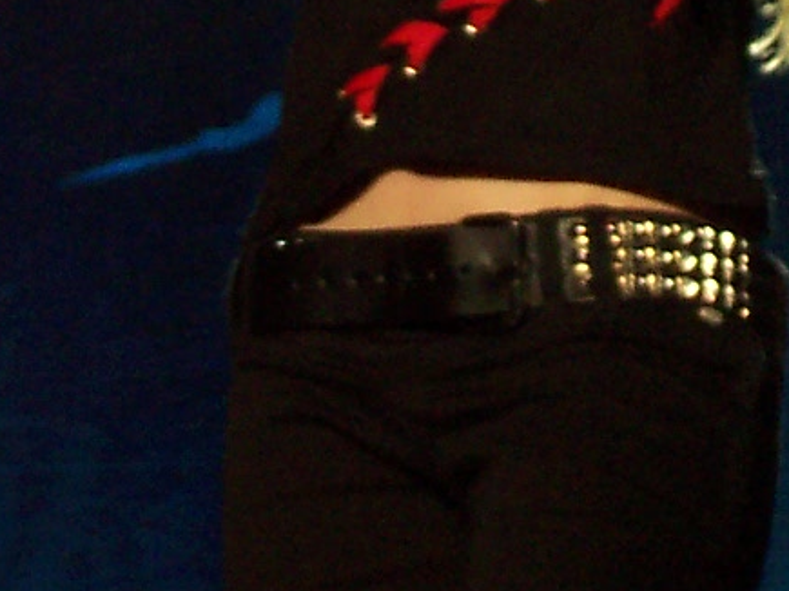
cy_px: -426
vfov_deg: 4.3
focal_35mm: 339
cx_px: 550
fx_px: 7725
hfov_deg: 5.8
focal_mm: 13.5
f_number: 4.1
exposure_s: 1/60
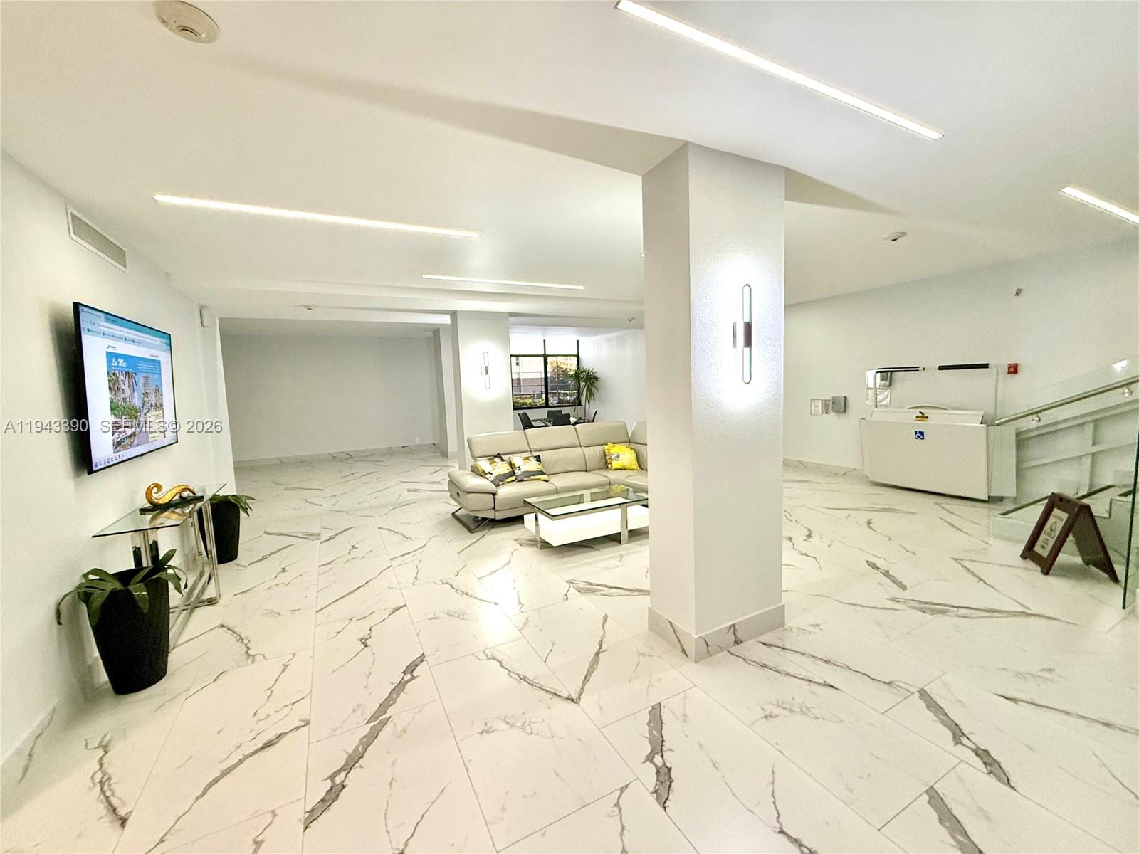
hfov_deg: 102.1
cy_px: 427
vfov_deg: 85.7
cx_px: 570
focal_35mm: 14
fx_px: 461
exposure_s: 1/120
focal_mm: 2.22
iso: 320
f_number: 2.2
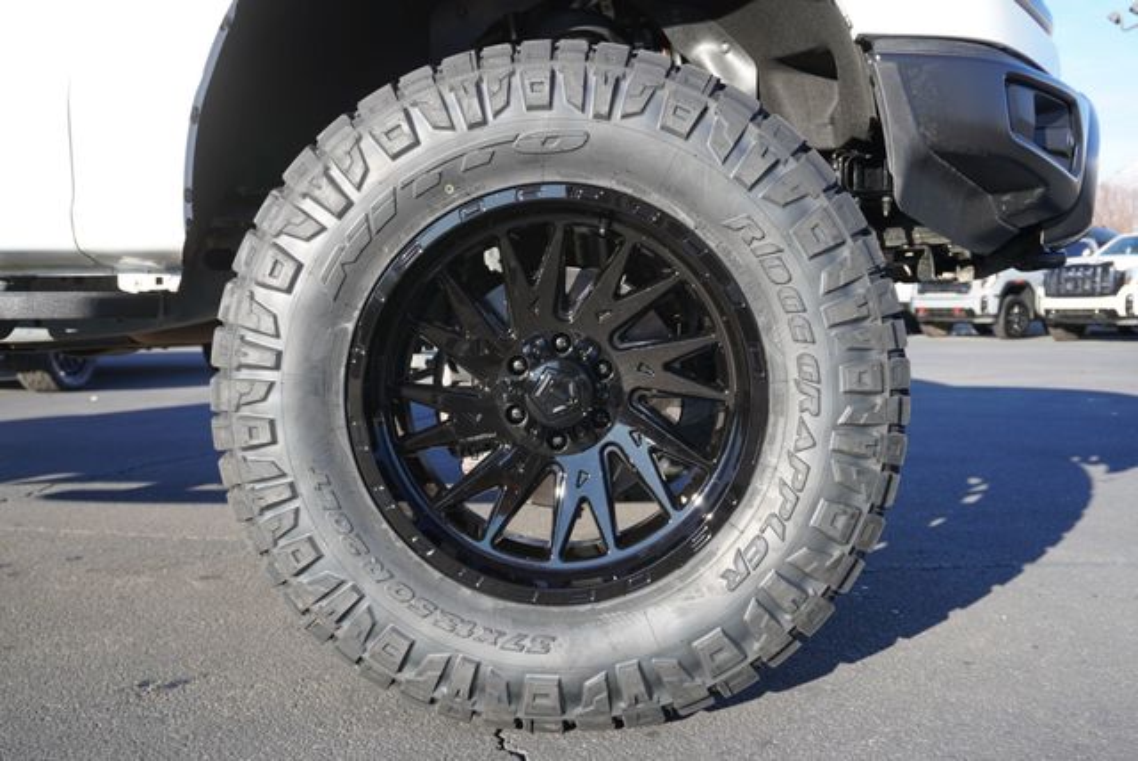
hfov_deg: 55.1
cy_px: 380
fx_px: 1092
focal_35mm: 34
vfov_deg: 38.4
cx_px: 569
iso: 100
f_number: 4.5
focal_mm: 23
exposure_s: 1/200
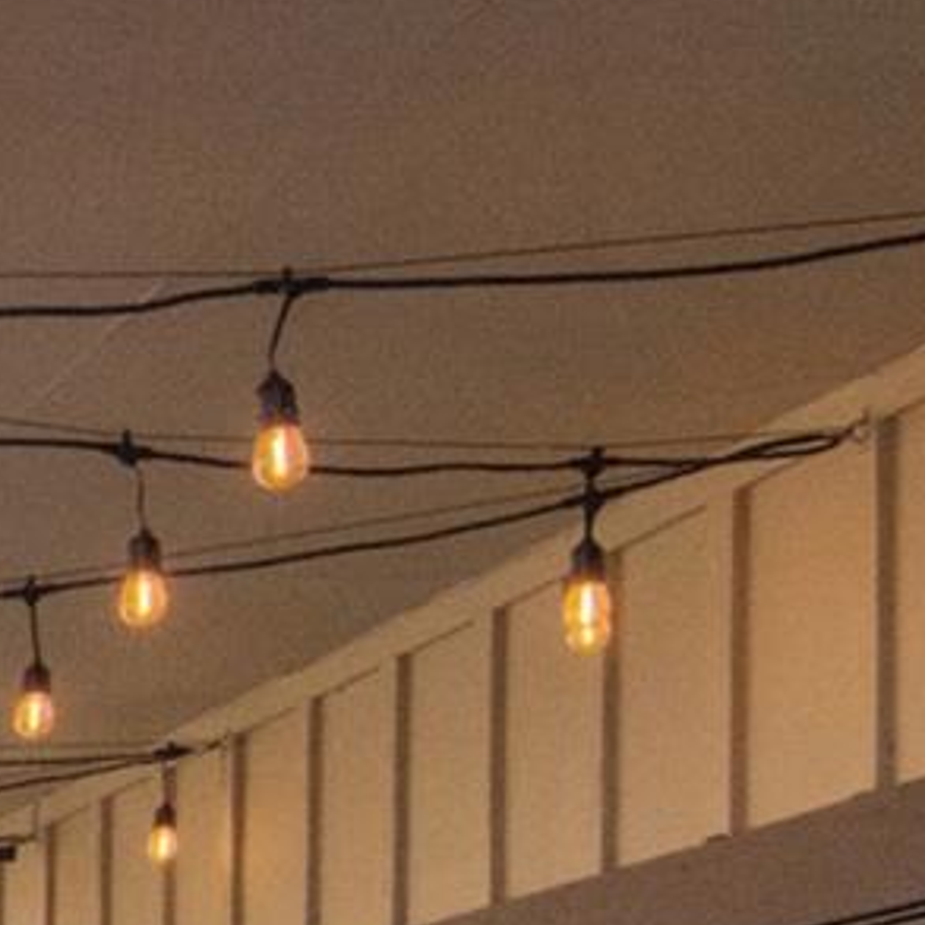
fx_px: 2962
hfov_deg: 12.6
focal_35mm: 98
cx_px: -1465
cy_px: 1346
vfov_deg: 16.3
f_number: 13
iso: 800
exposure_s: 1/200
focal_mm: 11
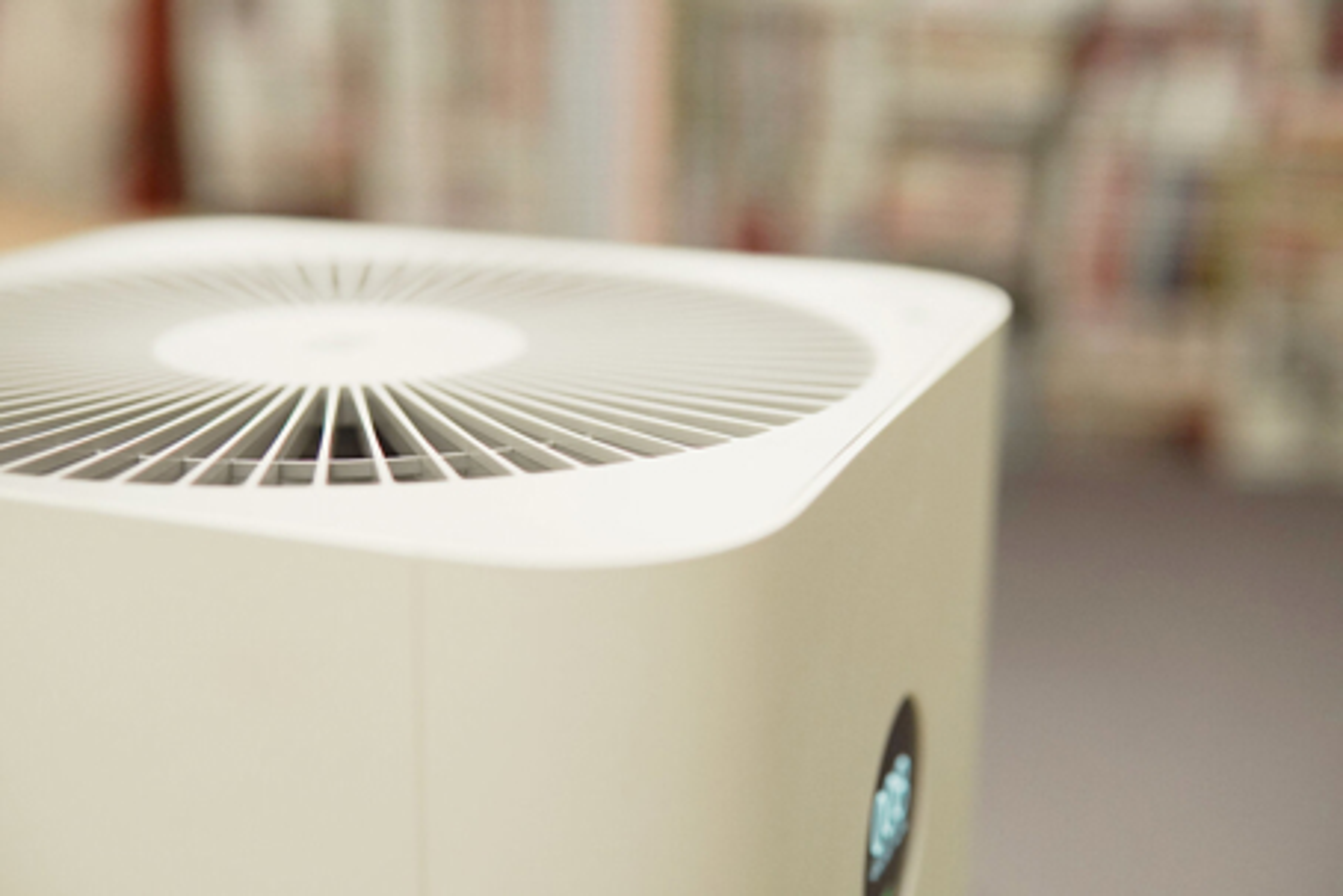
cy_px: 448
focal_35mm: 45
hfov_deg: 43.6
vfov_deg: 29.9
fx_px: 1679
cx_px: 672
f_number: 2.2
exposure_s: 1/160
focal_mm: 30
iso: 640
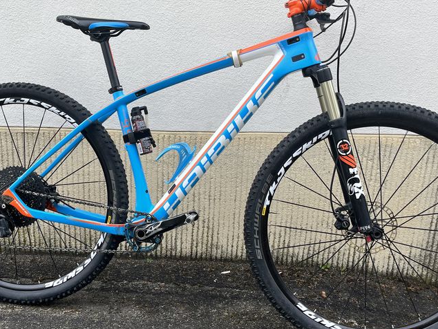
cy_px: 193
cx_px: 178
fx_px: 519
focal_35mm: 41
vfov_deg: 35.1
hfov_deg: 45.5
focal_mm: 5.1
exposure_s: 1/816
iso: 50
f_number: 1.6
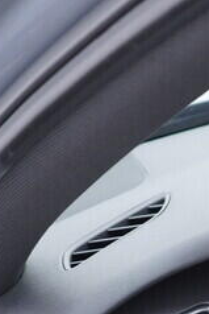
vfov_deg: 12.7
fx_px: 1348
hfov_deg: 7.6
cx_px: 655
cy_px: 449
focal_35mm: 155
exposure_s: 1/40
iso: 200
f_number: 2.8
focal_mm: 24
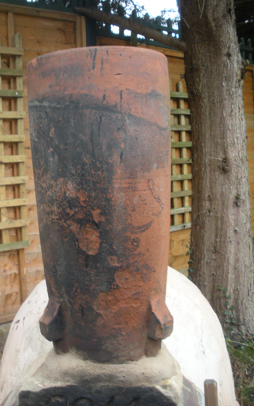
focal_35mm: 39
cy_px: 206
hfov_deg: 32.7
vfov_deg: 50.4
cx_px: 100
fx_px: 432
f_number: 3.5
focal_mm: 6.3
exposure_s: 1/59.8
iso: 180
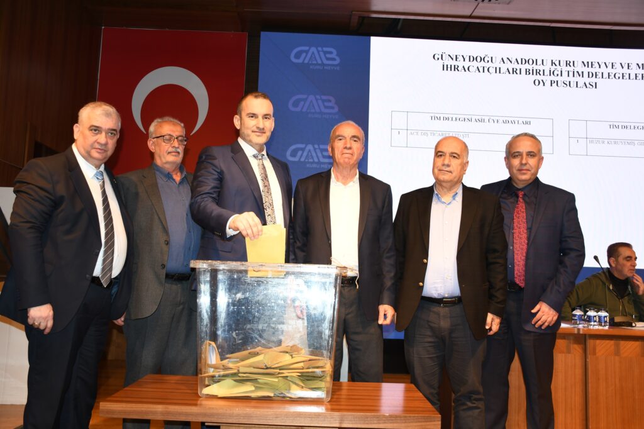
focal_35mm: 33
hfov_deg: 57.2
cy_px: 214
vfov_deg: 39.9
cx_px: 322
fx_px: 590
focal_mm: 22
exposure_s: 1/60
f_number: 4
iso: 400
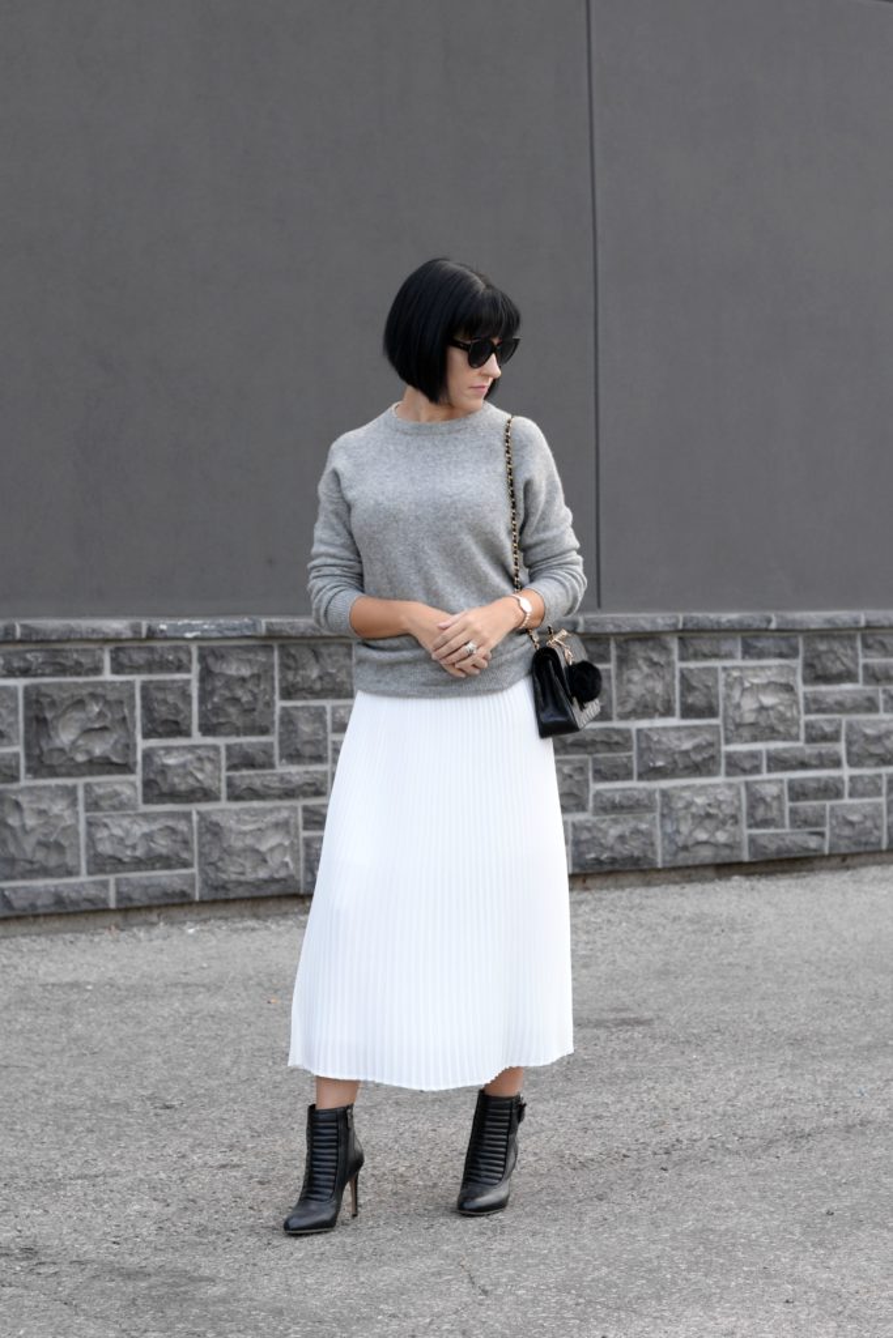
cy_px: 669
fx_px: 1860
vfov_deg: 39.6
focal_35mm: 50
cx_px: 446
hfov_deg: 27.0
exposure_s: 1/200
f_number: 4
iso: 200
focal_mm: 50
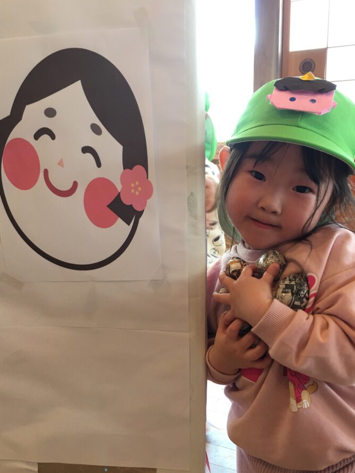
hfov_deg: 41.7
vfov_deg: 53.8
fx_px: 465
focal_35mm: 34
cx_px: 156
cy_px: 271
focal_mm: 4.15
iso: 50
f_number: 2.2
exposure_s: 1/17
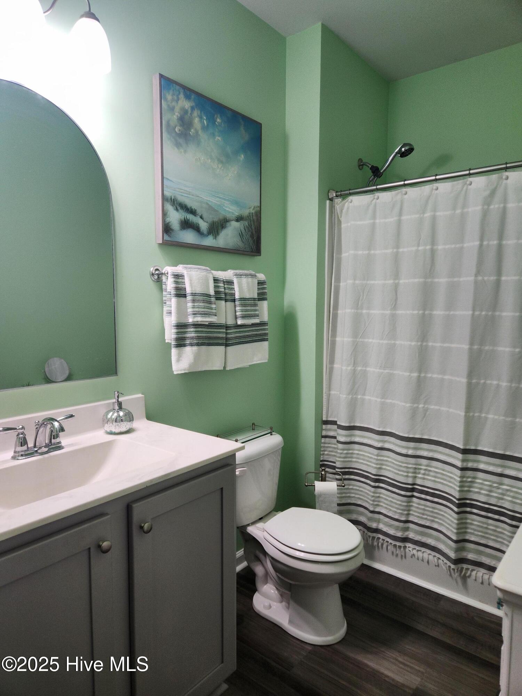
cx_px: 261
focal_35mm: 23
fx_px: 462
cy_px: 348
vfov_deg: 73.9
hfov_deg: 58.9
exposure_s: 1/120
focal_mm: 5.4
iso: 100
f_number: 1.8
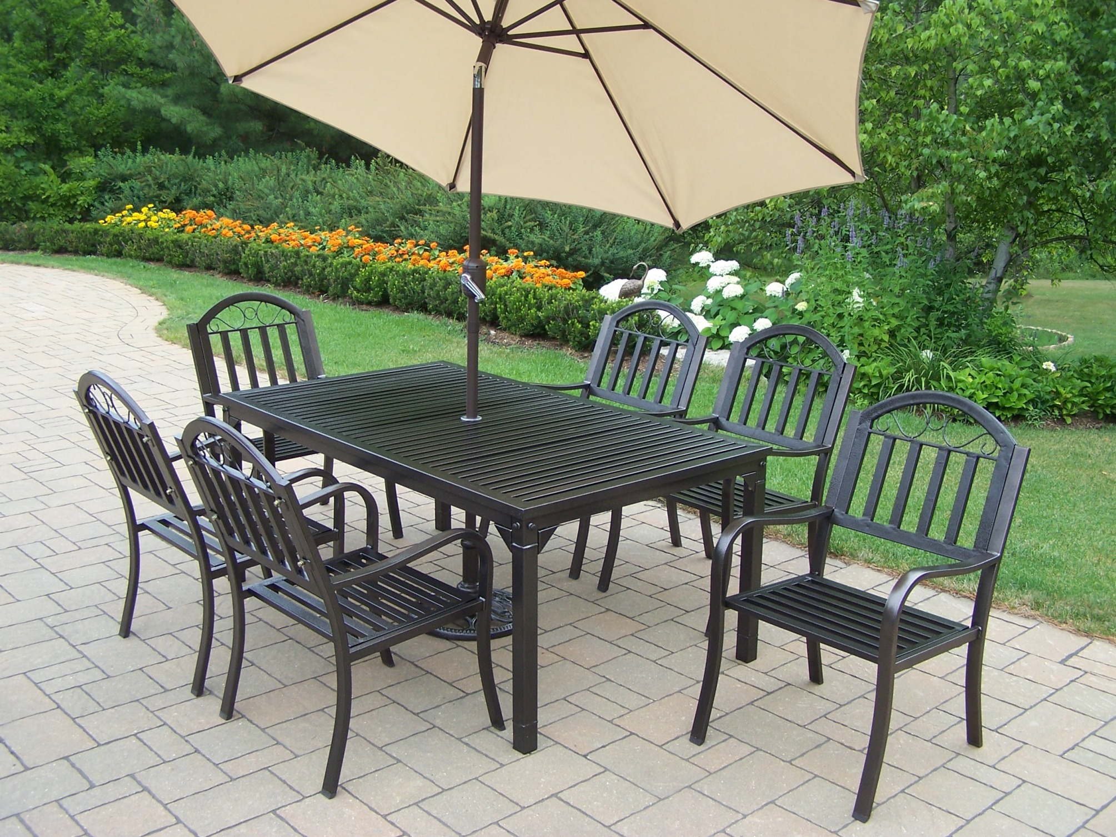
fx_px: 1225
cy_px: 418
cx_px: 558
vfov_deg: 37.7
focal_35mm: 38
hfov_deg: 49.0
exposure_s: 1/250
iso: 80
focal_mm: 6.3
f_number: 2.8
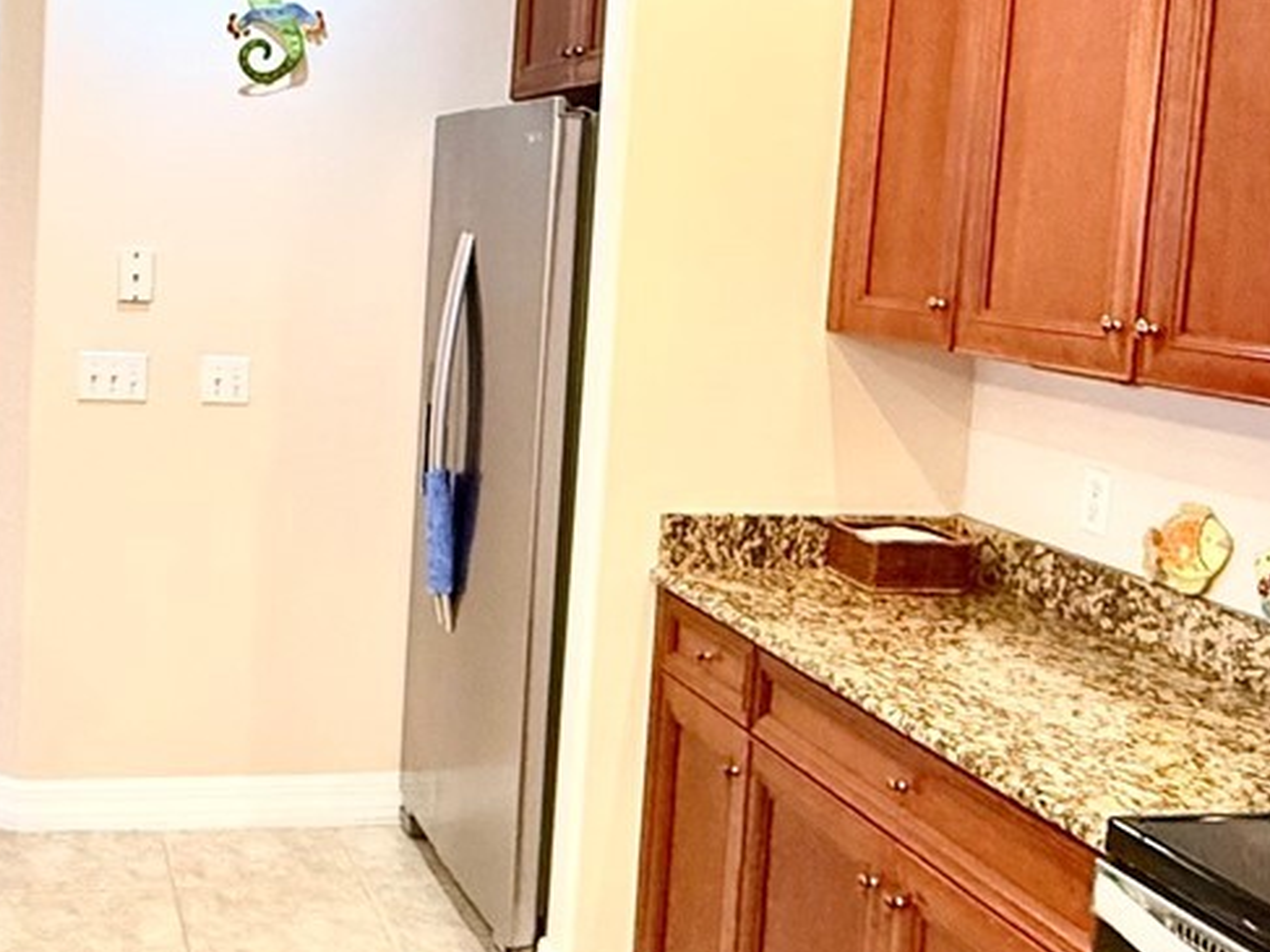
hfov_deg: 40.5
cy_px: 344
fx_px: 1687
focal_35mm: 46
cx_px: 376
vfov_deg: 31.3
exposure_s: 1/120
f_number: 2.2
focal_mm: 2.22
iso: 500
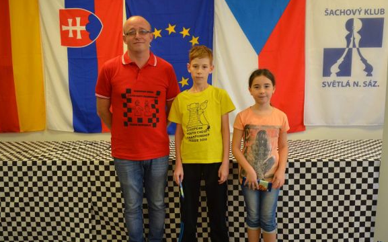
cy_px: 136
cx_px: 186
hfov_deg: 54.6
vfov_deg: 35.6
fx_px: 376
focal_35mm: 36
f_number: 4
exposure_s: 1/60
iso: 640
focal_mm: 21
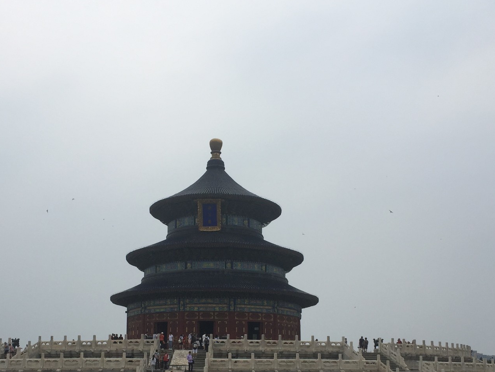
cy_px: 287
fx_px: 672
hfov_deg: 40.4
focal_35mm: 47
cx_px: 217
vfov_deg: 30.3
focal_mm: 4.15
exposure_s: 1/1014
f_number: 2.2
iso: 32
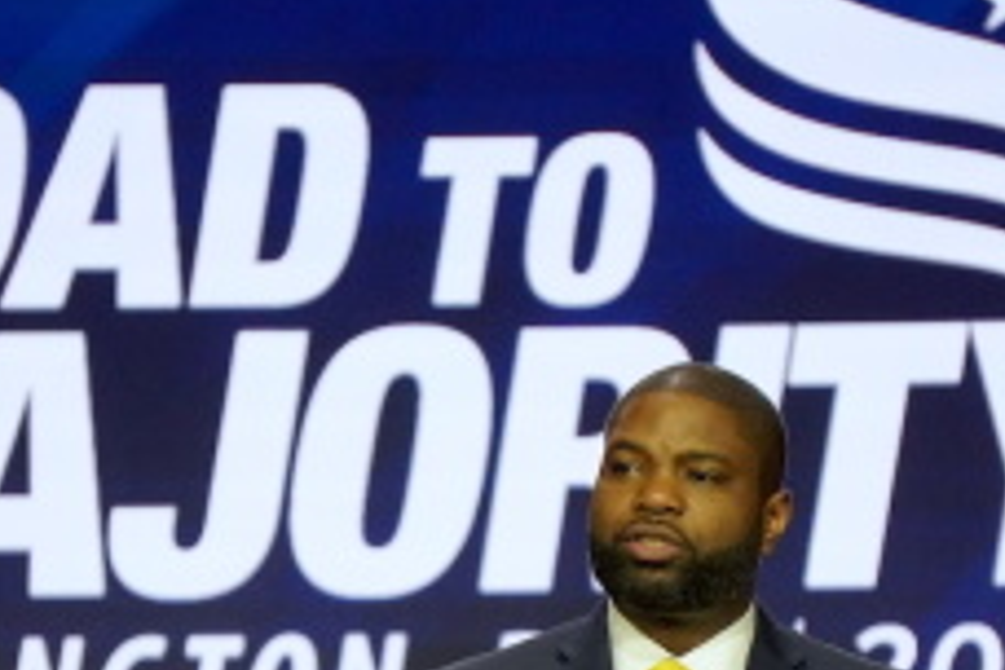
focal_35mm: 622
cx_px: 480
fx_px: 17363
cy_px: 639
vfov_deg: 2.2
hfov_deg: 3.3
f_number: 6.3
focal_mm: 210
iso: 4000
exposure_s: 1/400
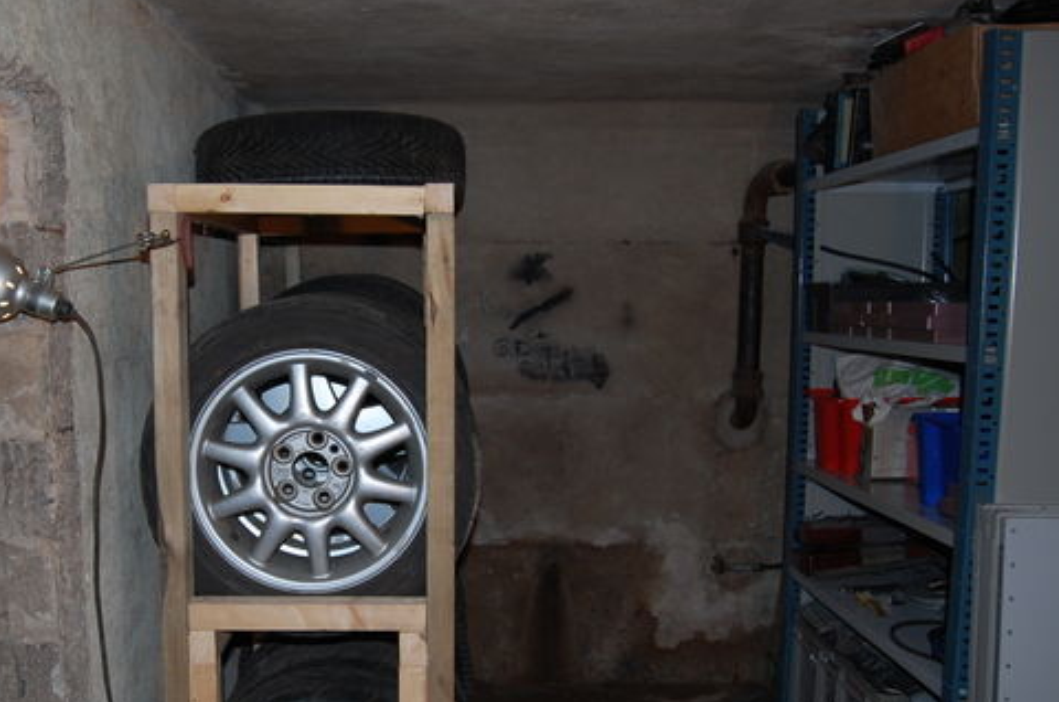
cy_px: 442
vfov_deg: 36.5
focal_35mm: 36
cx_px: 379
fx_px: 1057
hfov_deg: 52.5
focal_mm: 18
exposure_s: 1/60
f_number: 3.5
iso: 400
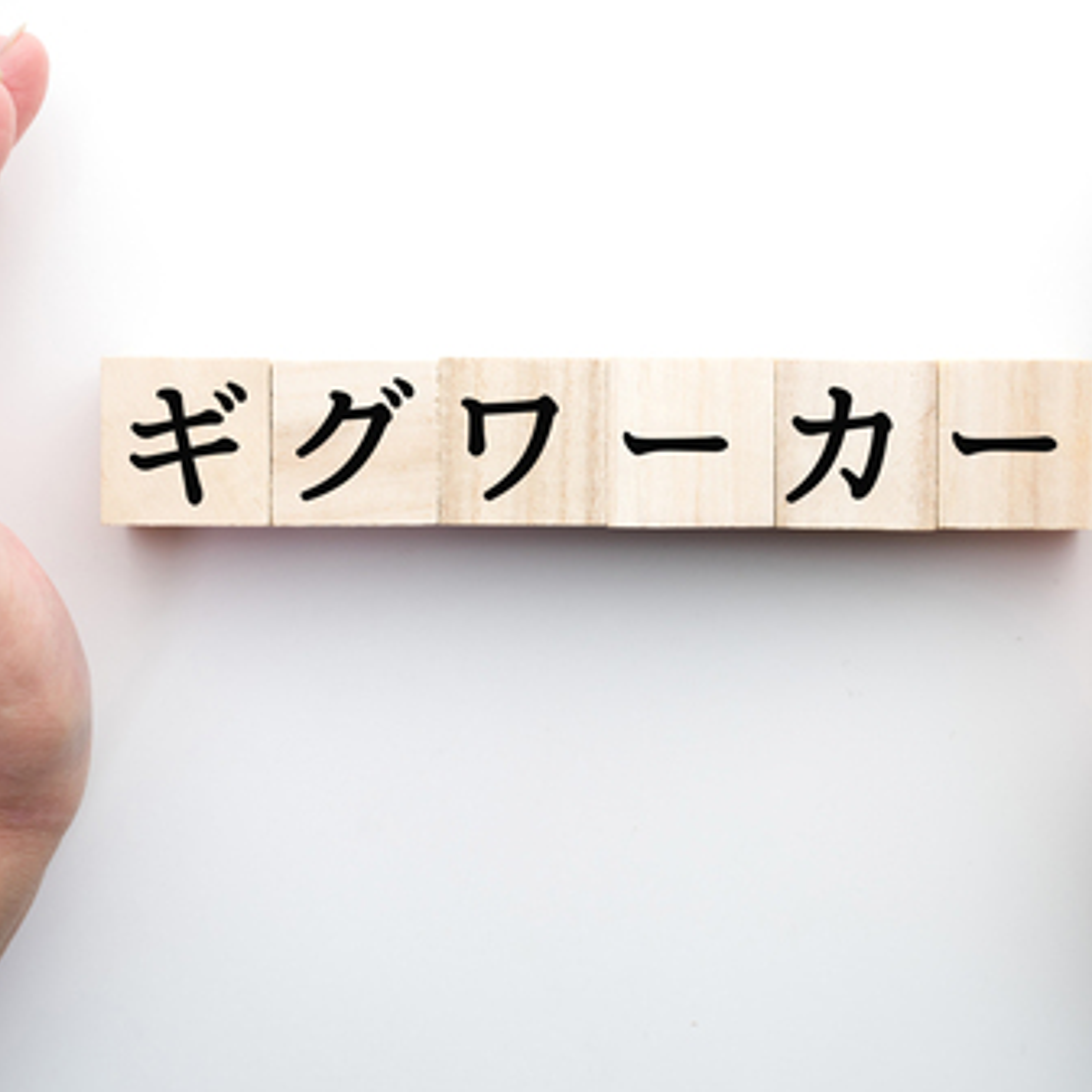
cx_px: 595
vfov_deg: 19.1
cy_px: 448
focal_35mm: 91
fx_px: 3248
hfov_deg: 19.1
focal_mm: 60
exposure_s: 1/50
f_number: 7.1
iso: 320
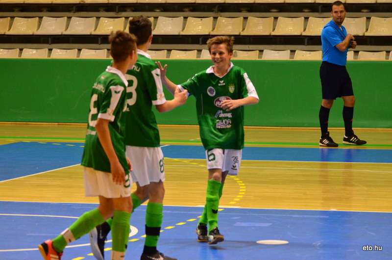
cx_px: 196
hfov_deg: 11.3
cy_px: 130
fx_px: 1989
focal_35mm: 183
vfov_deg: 7.5
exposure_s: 1/400
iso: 4000
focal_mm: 122
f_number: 4.8
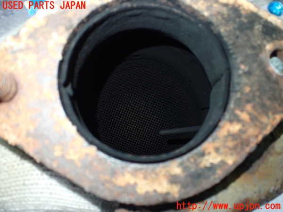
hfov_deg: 60.0
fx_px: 245
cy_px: 106
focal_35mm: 30
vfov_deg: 46.8
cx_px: 142
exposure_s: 1/50
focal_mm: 5.4
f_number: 2.3
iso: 800
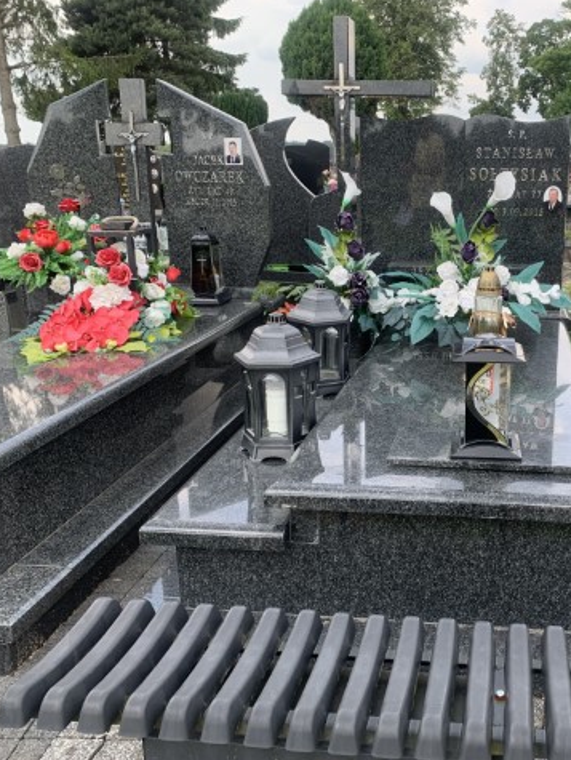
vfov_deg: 52.6
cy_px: 378
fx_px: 769
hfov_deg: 39.4
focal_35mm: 35
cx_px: 443
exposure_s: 1/439
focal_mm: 4.25
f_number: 1.8
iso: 25
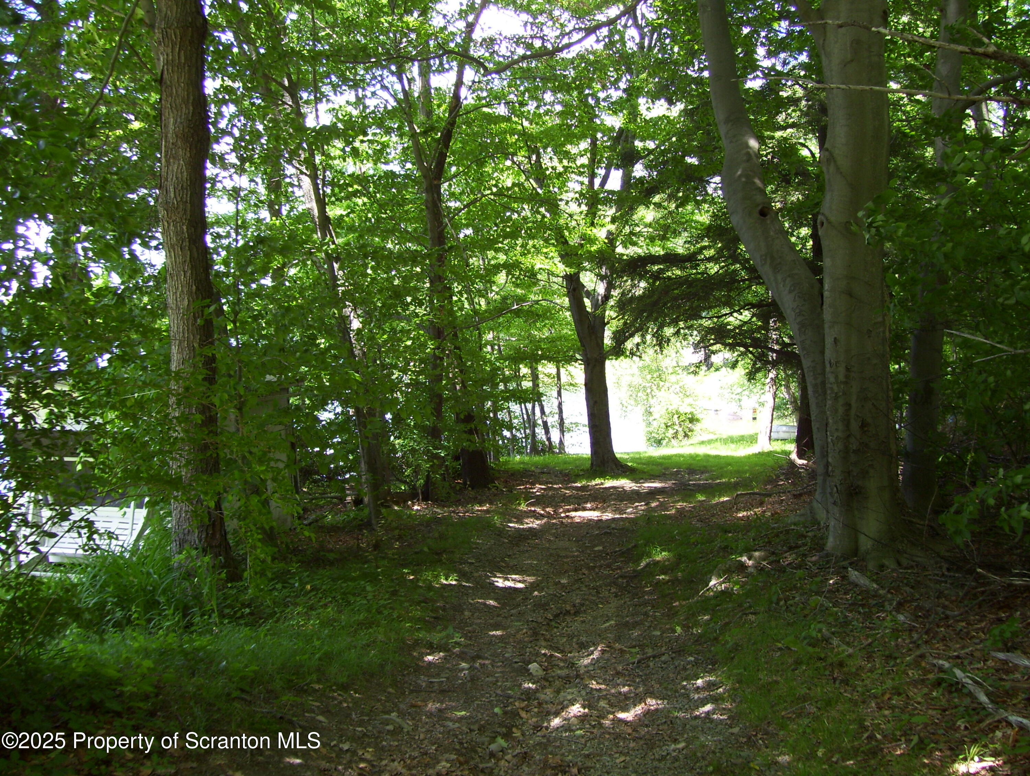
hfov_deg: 51.3
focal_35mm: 36
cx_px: 515
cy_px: 388
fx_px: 1073
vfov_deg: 39.7
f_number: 2.7
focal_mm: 6
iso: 80
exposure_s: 1/60
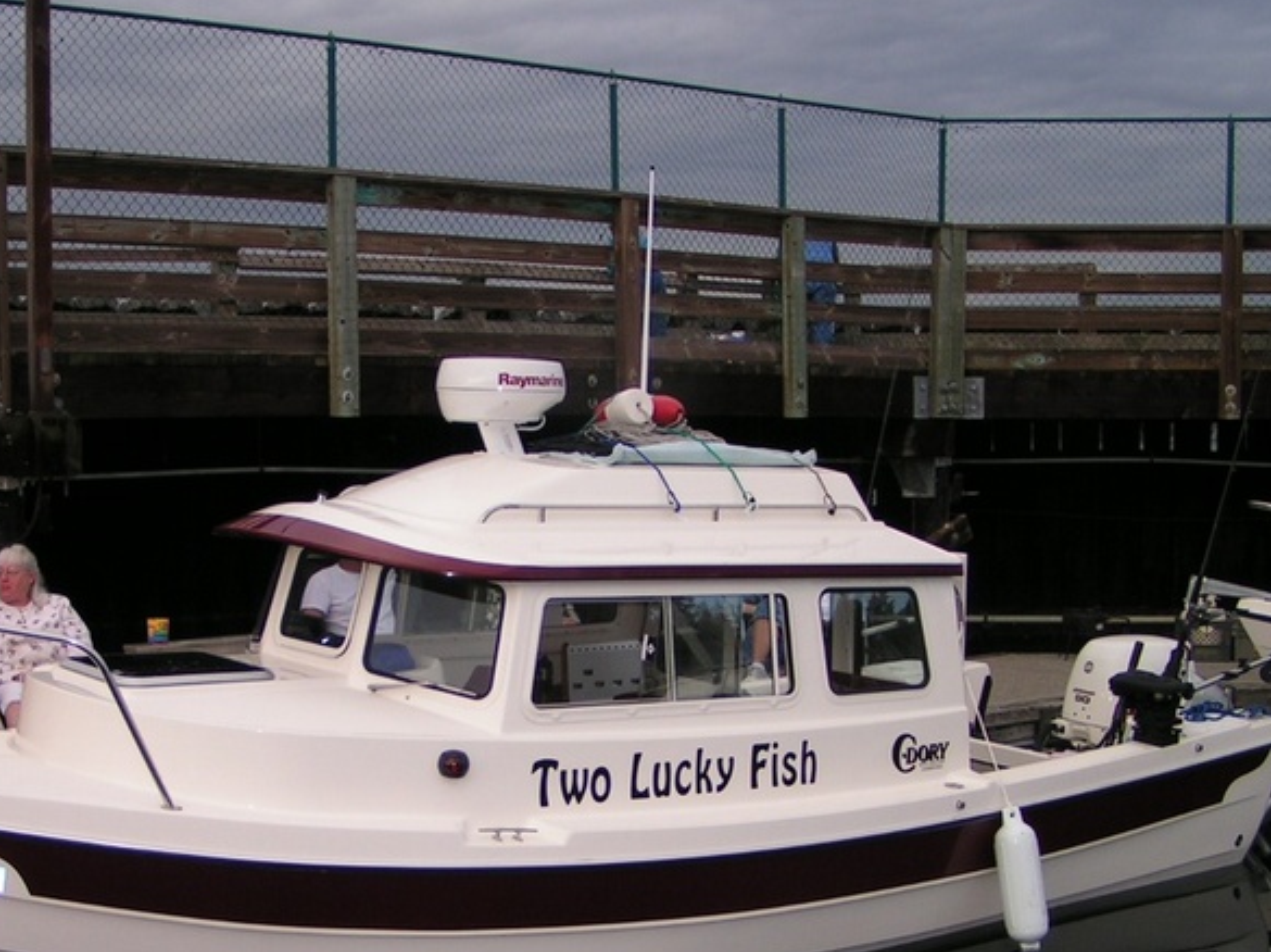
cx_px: 454
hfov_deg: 36.6
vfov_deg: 27.8
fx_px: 1908
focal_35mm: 52
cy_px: 637
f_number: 2.8
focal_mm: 5.8
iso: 50
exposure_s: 1/500
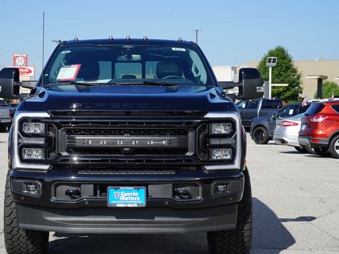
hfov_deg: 22.0
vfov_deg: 16.6
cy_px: 137
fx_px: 872
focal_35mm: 89
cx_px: 128
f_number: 13
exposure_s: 1/100
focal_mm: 74
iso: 100
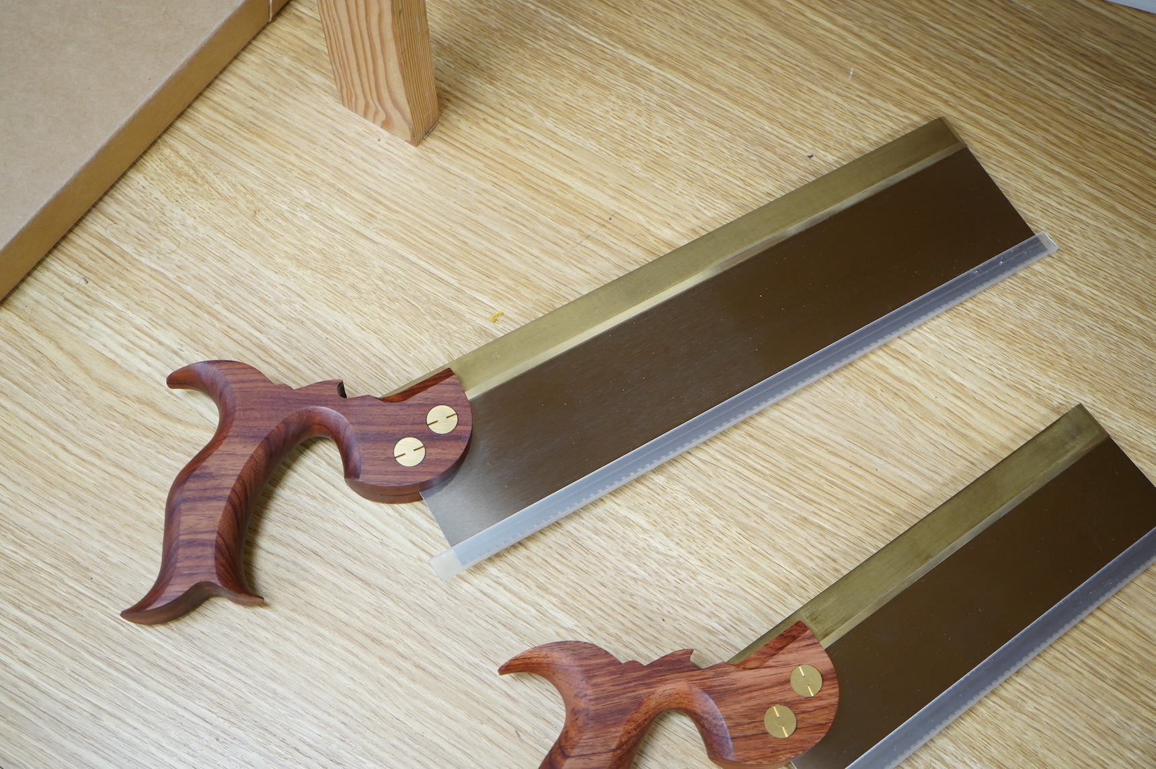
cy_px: 384
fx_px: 1380
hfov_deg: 45.5
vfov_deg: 31.1
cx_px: 578
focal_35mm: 43
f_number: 6.3
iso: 2500
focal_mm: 43
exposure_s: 1/100
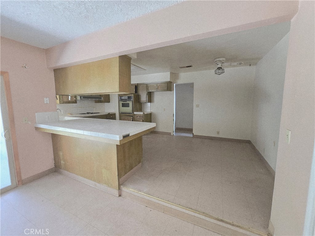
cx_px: 158
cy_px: 118
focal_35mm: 13
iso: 1600
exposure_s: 1/60
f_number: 2.2
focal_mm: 2.2
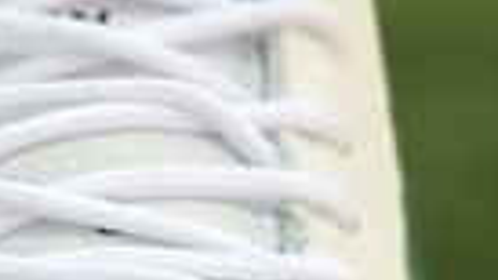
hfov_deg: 6.3
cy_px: 191
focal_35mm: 336
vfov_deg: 3.6
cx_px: -236
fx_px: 4436
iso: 20
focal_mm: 6.6
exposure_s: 1/157
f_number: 2.8
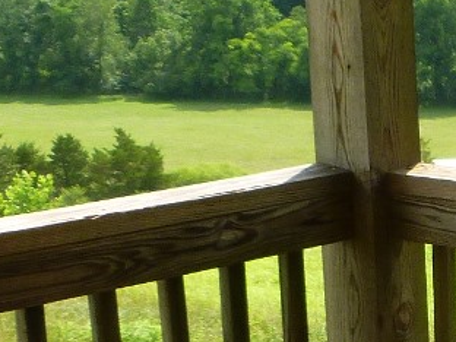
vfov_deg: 10.2
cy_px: 537
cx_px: 668
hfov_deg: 13.4
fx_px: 1844
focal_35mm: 140
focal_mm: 5
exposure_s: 1/400
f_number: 3.3
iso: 100
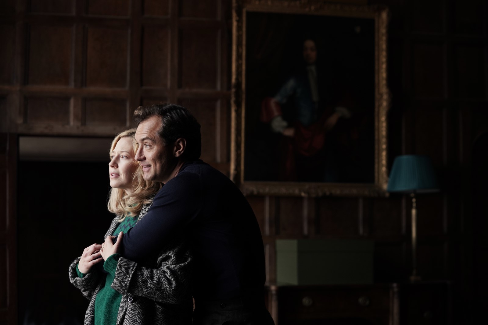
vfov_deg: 19.5
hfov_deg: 28.8
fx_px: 949
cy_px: 162
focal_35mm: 70
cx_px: 244
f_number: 3.5
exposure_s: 1/250
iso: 1000
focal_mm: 70
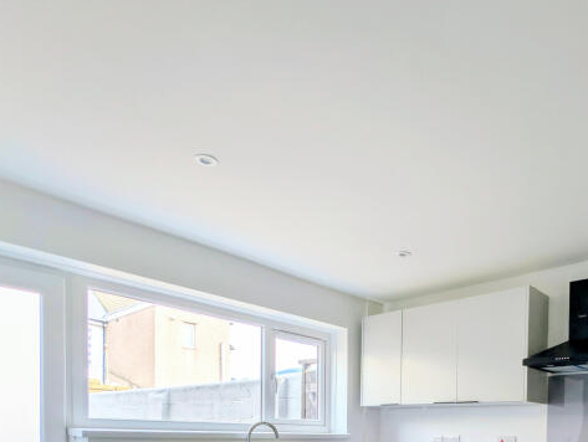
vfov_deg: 44.7
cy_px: 446
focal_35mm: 26
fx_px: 442
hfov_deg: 64.8
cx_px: 410
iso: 41
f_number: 1.95
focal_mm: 2.23
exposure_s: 1/312
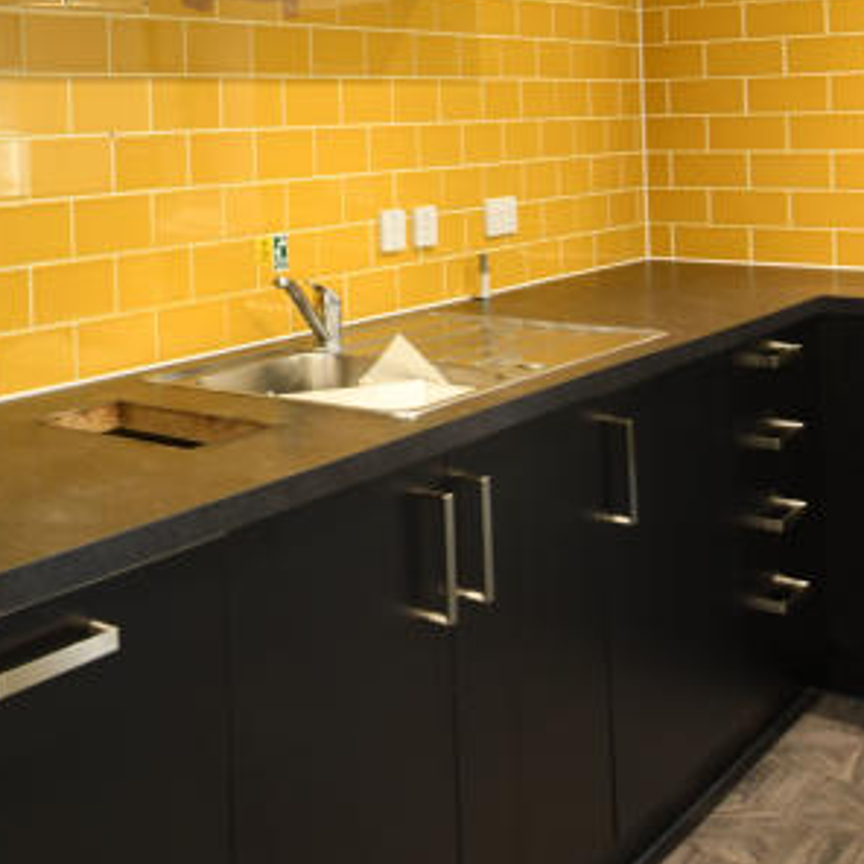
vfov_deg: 32.6
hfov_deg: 31.8
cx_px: 32
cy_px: 118
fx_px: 1412
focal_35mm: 50
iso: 800
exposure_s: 1/6
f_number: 10
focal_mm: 17
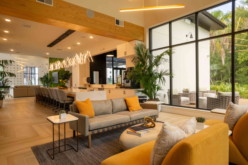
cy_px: 82
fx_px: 145
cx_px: 124
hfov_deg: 81.2
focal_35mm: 21
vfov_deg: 59.5
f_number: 11
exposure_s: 1/200
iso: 500
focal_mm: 21
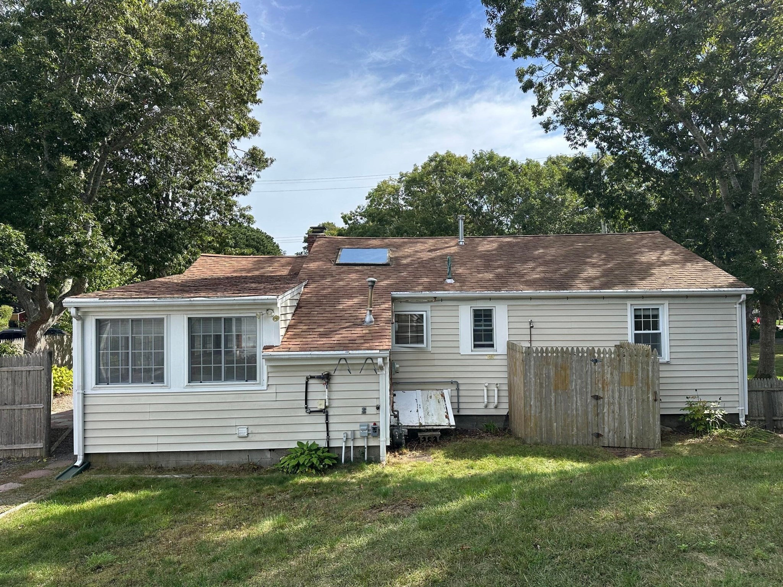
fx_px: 543
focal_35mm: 24
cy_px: 294
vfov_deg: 56.8
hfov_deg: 71.6
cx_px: 392
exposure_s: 1/2732
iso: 80
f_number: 1.78
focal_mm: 6.86
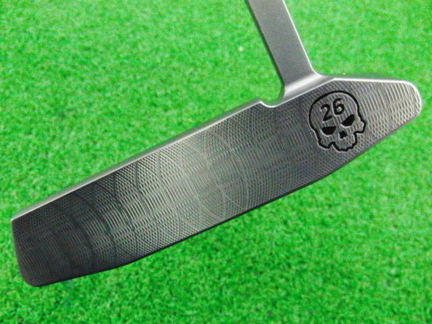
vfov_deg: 38.7
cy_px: 162
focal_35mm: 37
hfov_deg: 50.1
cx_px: 216
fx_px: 462
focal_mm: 6.42
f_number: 3.6
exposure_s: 1/125
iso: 3200
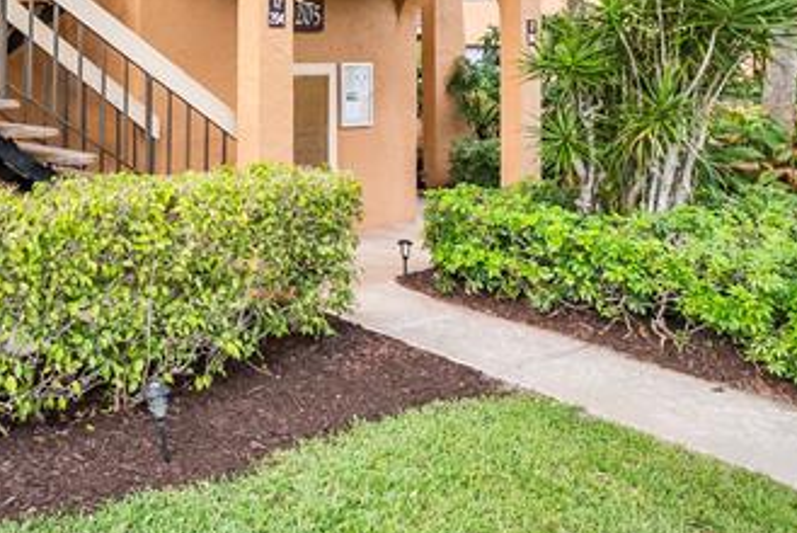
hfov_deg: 49.3
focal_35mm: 36
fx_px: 796
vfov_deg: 34.9
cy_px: 53
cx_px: 133
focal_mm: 14.8
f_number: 5.6
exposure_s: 1/800
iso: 800
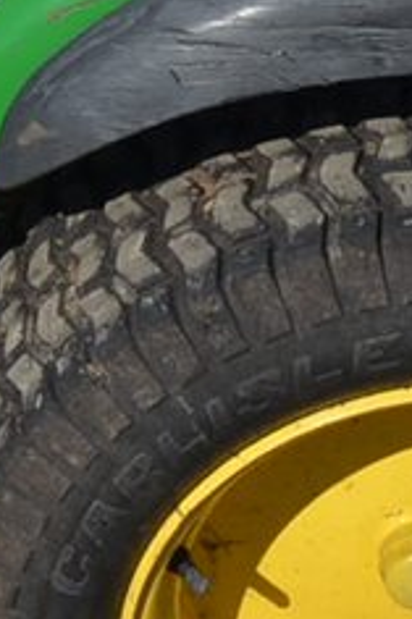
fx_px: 3552
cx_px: -559
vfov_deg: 9.9
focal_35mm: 207
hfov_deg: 6.3
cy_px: -28
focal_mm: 19
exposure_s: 1/320
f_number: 9
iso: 100
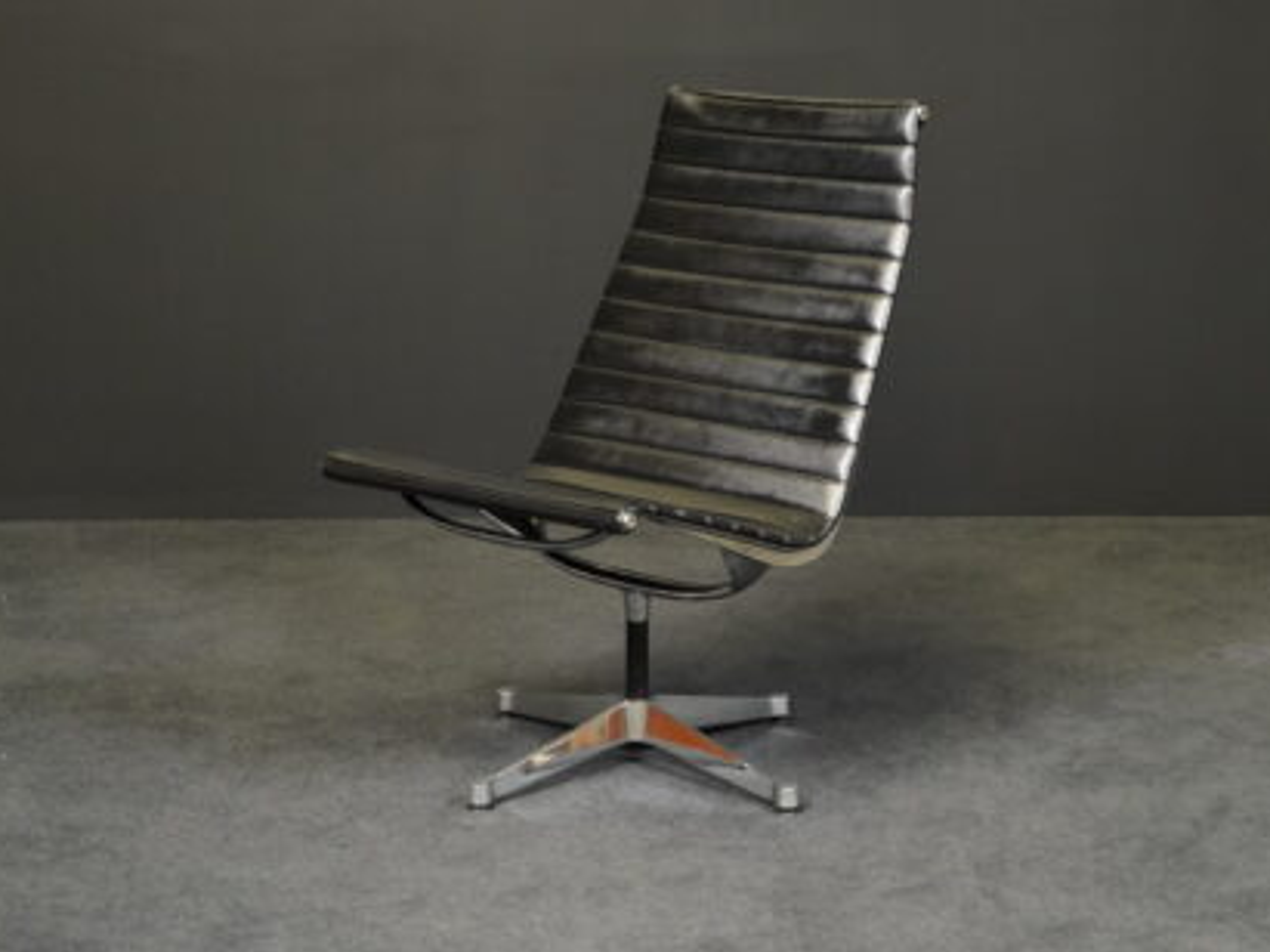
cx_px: 661
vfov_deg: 20.2
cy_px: 442
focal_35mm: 73
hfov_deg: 26.7
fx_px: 2677
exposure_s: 1/100
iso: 5000
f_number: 7.1
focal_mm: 52
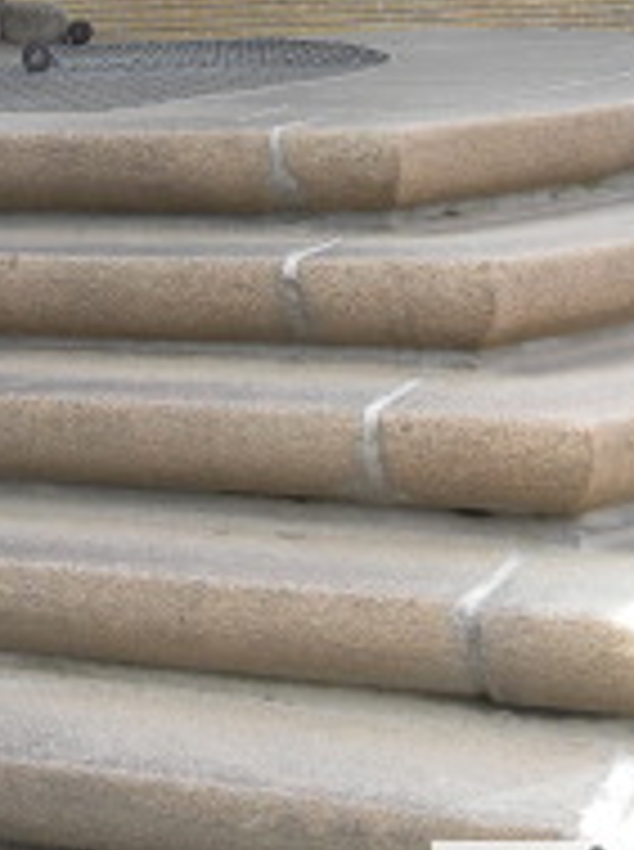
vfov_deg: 16.4
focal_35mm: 112
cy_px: -328
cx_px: -378
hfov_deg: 12.4
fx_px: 2744
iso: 64
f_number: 3.5
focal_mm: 5.9
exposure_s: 1/113
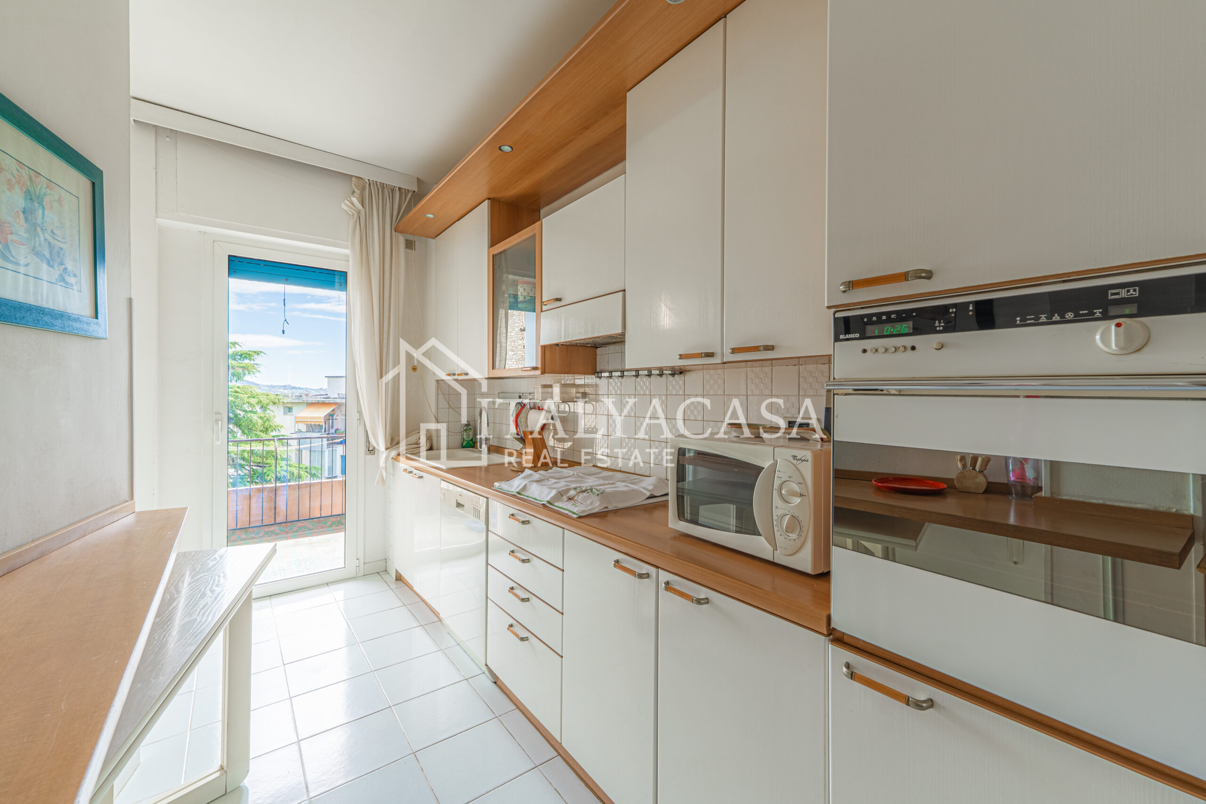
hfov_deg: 104.3
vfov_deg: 81.2
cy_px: 402
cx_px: 603
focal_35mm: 14
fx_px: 469
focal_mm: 14
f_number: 10
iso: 200
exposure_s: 1/200
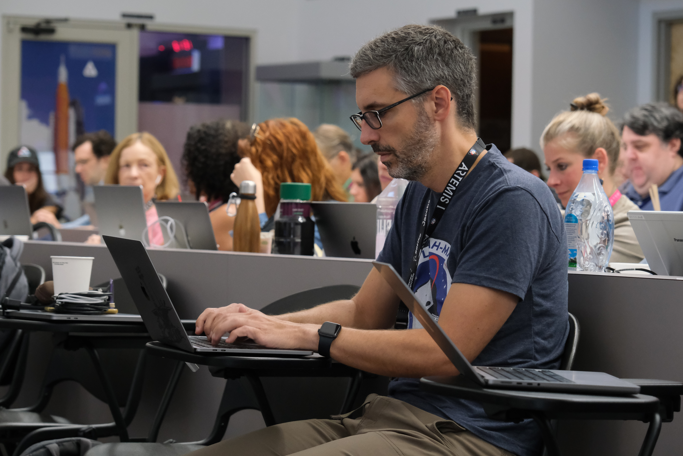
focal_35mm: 119
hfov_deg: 17.2
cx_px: 338
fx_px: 2258
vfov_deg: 11.5
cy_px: 230
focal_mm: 78.1
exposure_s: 1/60
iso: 3200
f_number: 5
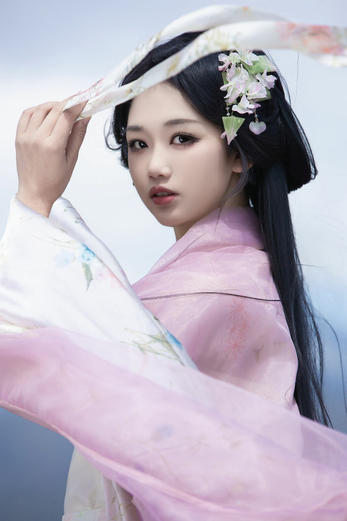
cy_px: 260
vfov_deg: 12.5
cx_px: 174
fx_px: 2385
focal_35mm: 165
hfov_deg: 8.3
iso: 100
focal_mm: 165
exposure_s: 1/1250
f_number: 5
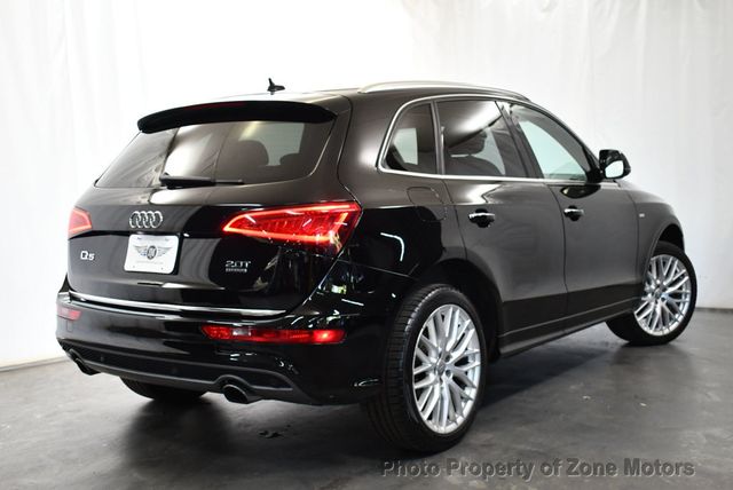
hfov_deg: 44.5
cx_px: 366
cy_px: 245
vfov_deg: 30.6
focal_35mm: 44
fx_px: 897
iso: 1000
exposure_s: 1/125
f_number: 3.8
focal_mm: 22
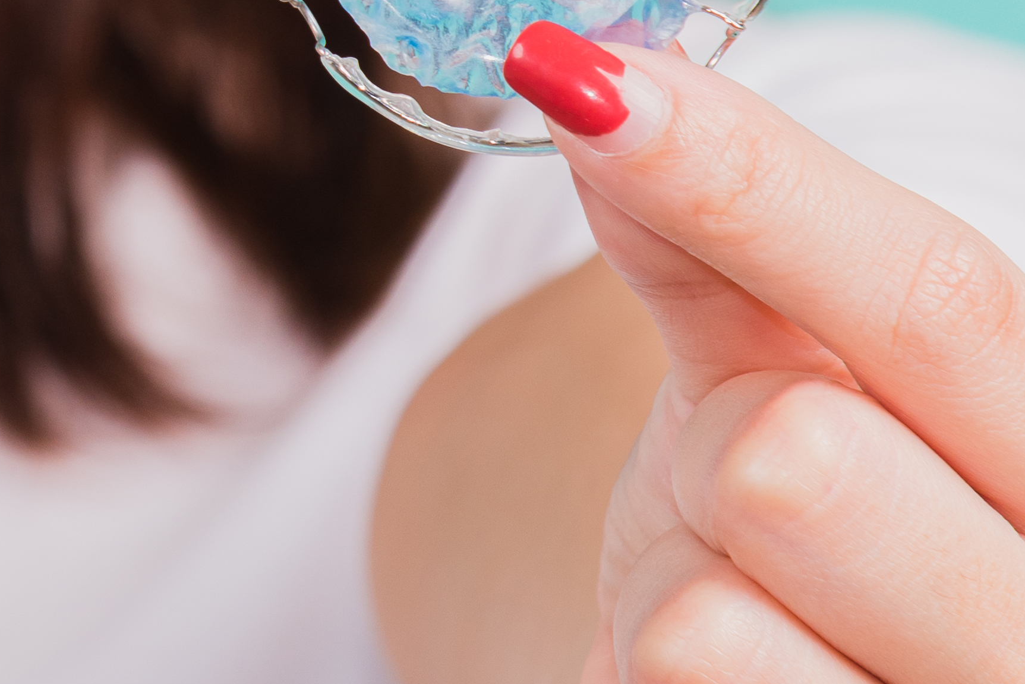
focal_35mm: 448
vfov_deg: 3.1
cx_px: -598
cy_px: -500
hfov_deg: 4.6
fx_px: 12758
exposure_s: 1/160
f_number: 8
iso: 200
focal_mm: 105
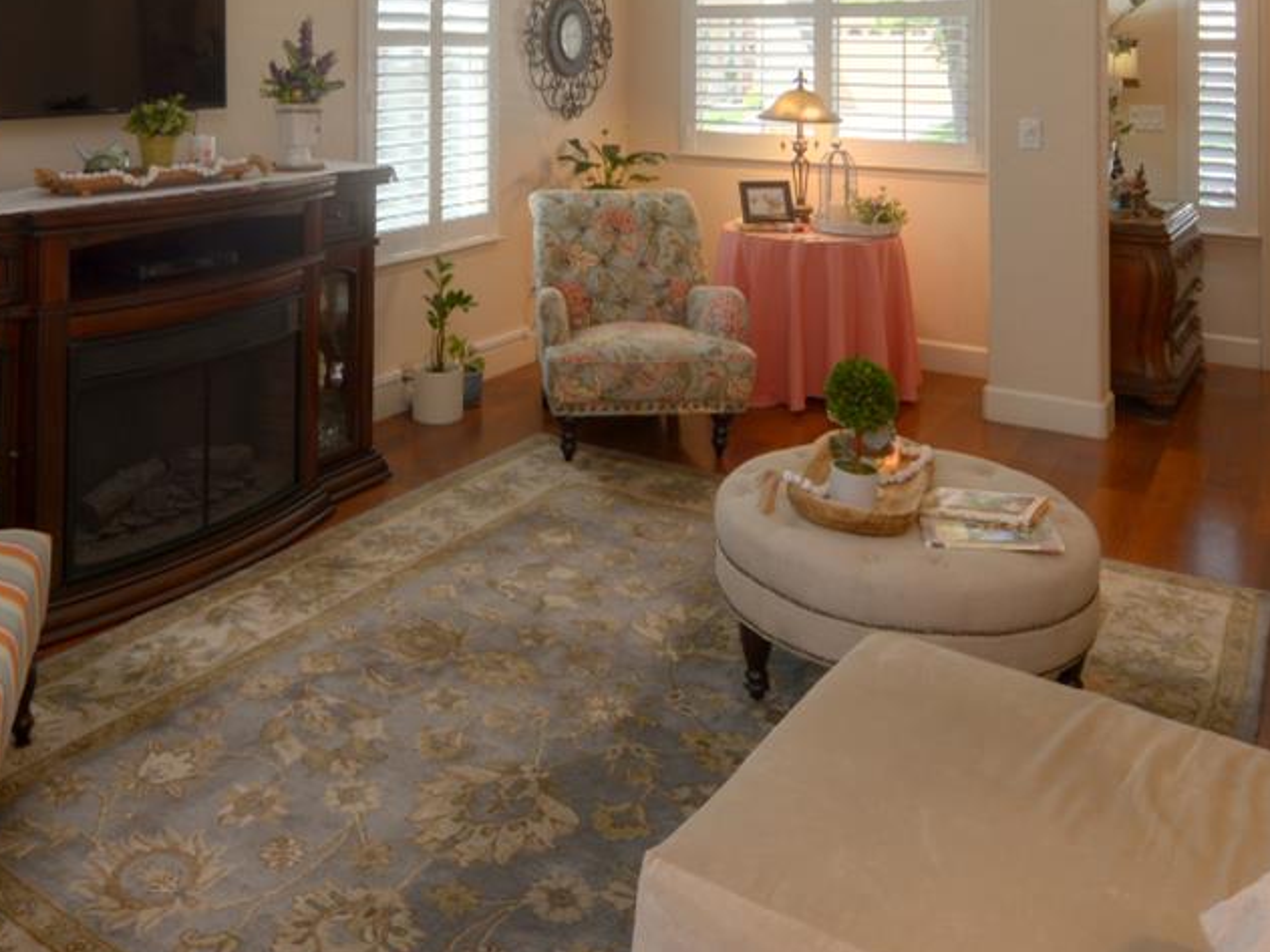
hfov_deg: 56.6
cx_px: 545
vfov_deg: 39.9
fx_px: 1174
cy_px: 48
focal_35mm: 32
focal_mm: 14
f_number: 10
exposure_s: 1/13
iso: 400
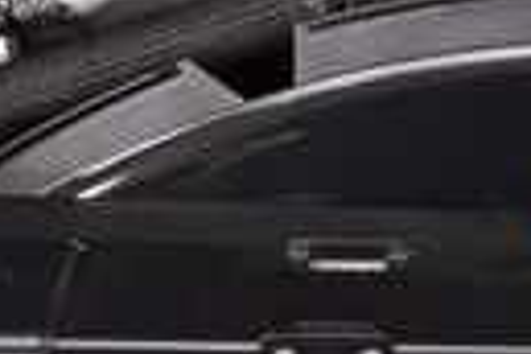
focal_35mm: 179
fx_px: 2640
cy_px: -84
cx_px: 770
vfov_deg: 7.6
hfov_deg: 11.1
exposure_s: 1/15
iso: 1600
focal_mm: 24
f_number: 5
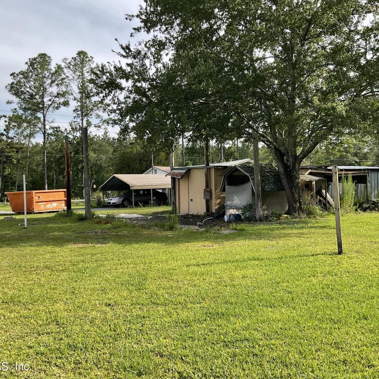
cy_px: 190
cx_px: 187
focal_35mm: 35
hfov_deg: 47.2
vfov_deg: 47.2
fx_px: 434
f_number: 1.8
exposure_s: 1/759
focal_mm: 3
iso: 16
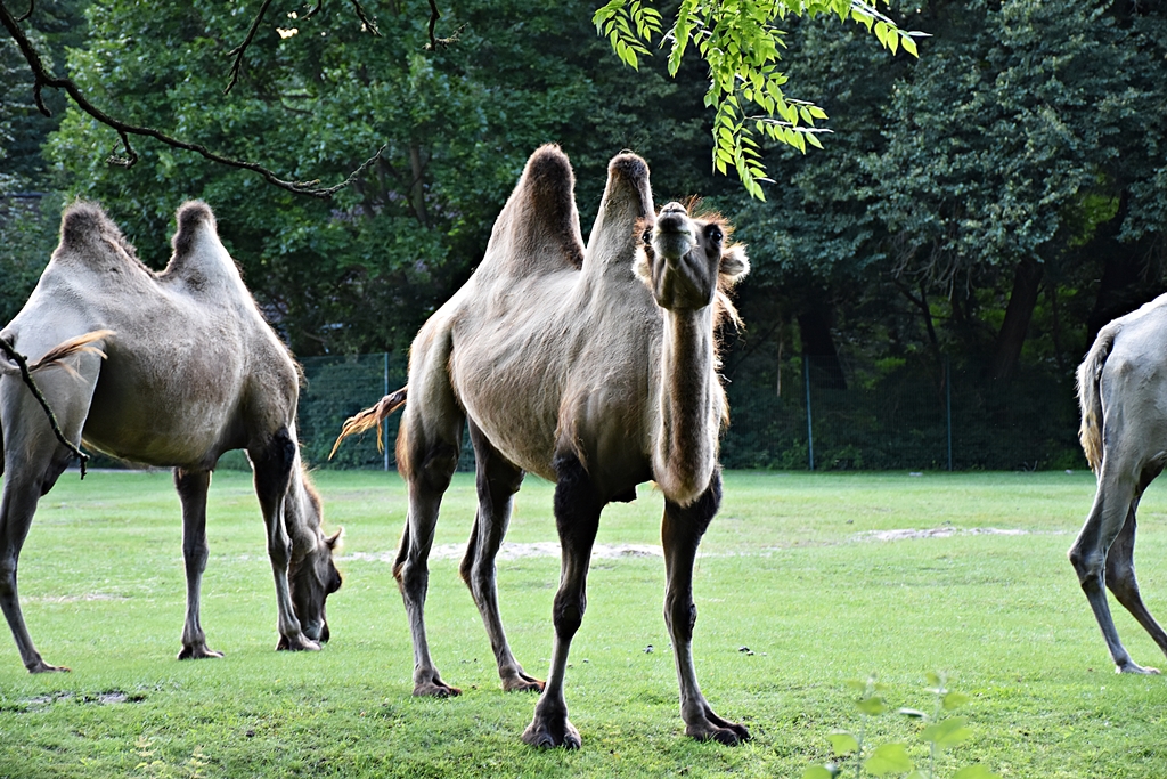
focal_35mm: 112
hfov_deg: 18.2
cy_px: 390
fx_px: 3647
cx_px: 584
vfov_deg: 12.2
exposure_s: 1/200
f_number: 5
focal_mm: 75
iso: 800
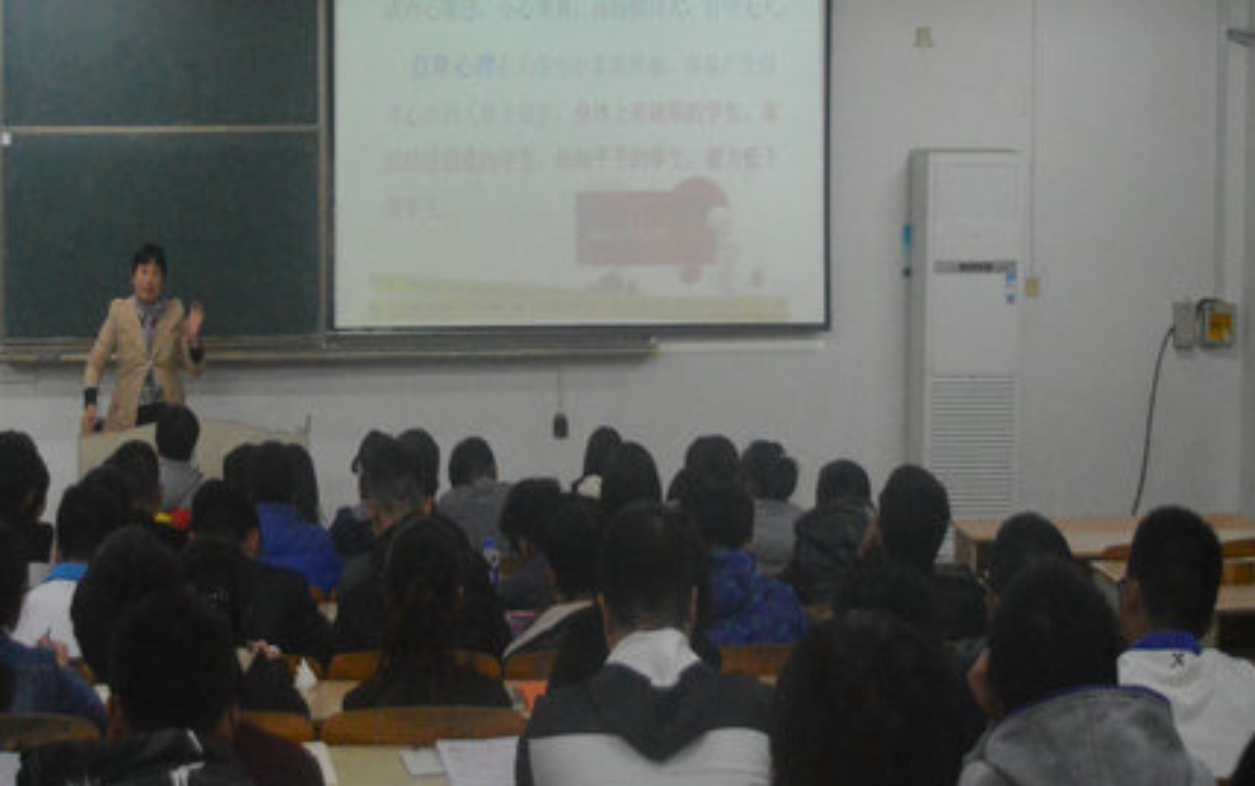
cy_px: 375
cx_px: 452
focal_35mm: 60
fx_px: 2053
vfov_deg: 21.7
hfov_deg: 33.8
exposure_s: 1/500
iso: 4000
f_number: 4.2
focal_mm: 28
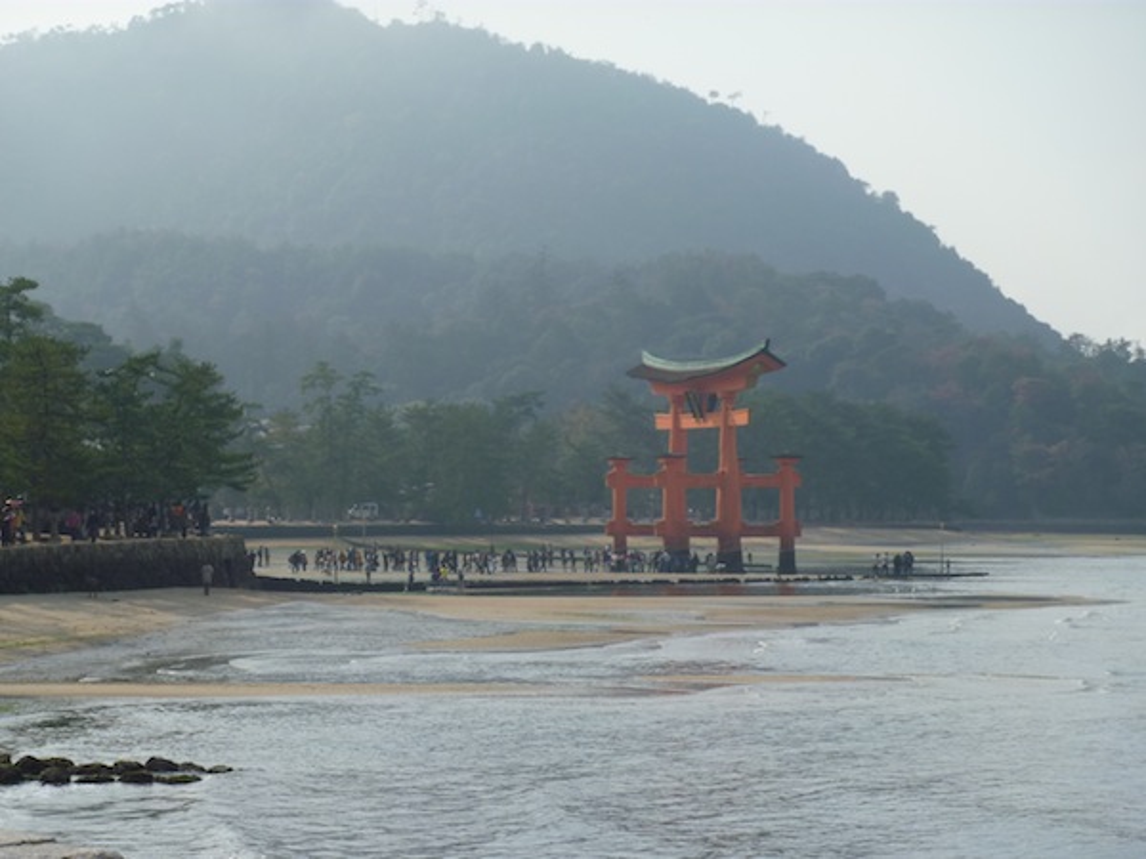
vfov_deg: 13.5
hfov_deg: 17.9
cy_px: 430
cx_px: 573
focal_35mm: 110
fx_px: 3642
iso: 80
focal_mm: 19.5
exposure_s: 1/250
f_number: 7.1
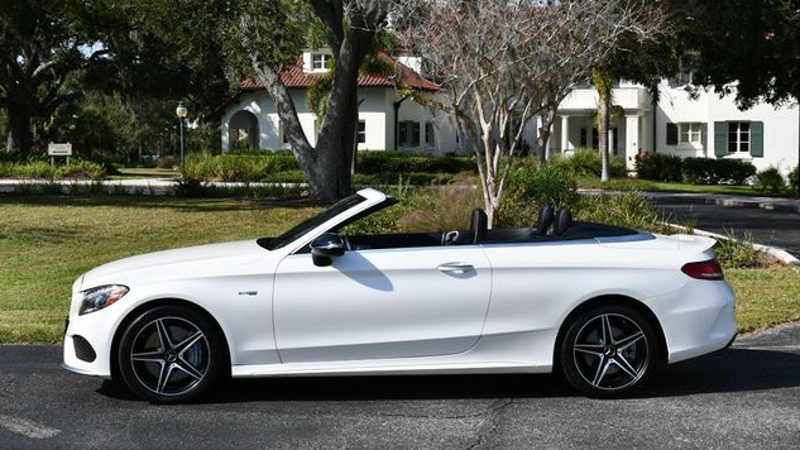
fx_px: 1124
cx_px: 401
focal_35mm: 53
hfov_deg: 39.2
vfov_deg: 22.6
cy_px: 205
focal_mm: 25
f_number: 9
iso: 100
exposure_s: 1/320
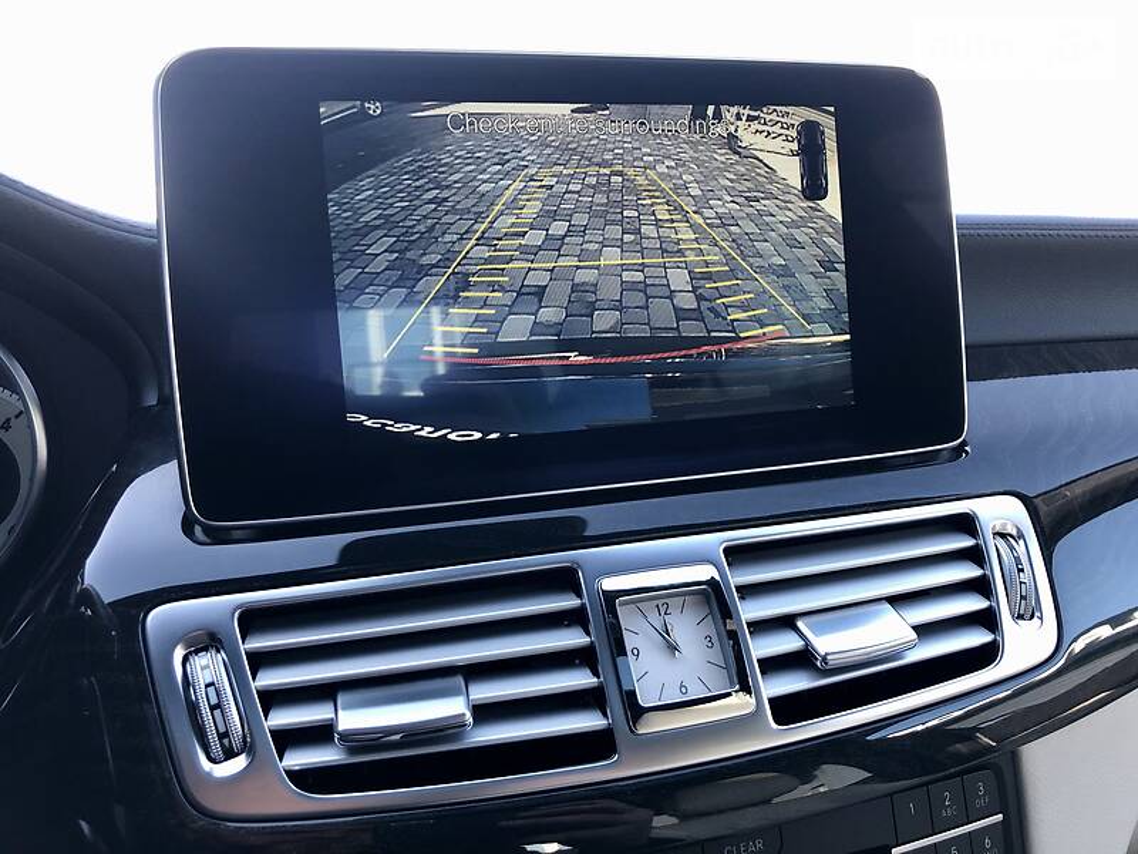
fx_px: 920
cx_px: 569
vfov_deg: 49.7
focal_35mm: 28
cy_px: 427
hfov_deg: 63.4
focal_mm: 4
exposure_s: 1/50
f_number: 1.8
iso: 32
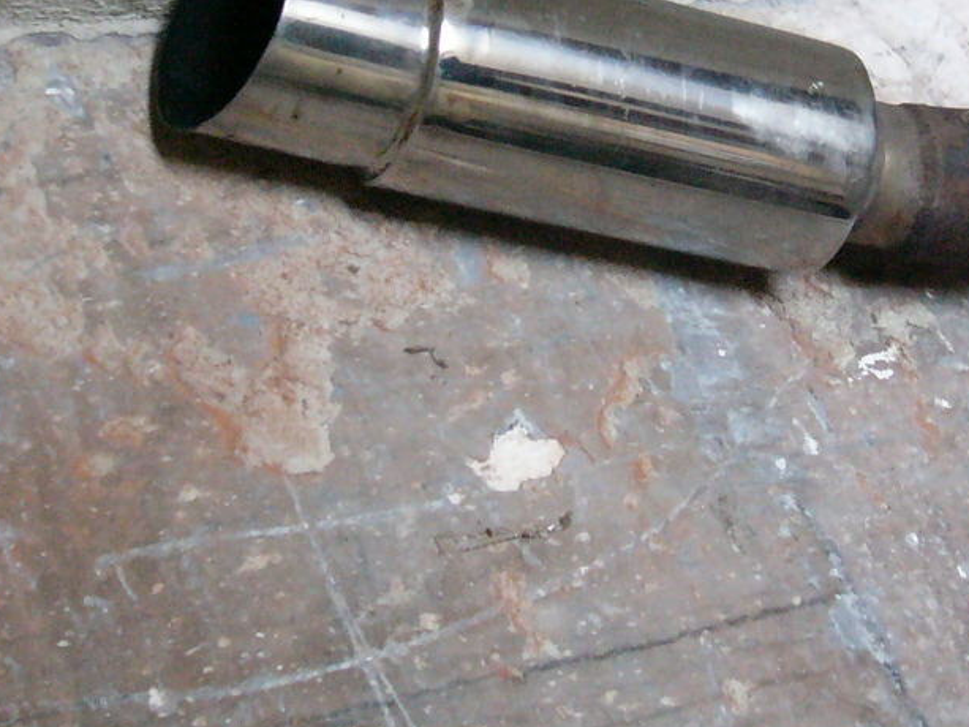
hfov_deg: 20.3
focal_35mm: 96
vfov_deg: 15.3
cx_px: 740
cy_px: 101
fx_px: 2688
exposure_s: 1/50
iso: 400
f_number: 3.2
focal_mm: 7.6
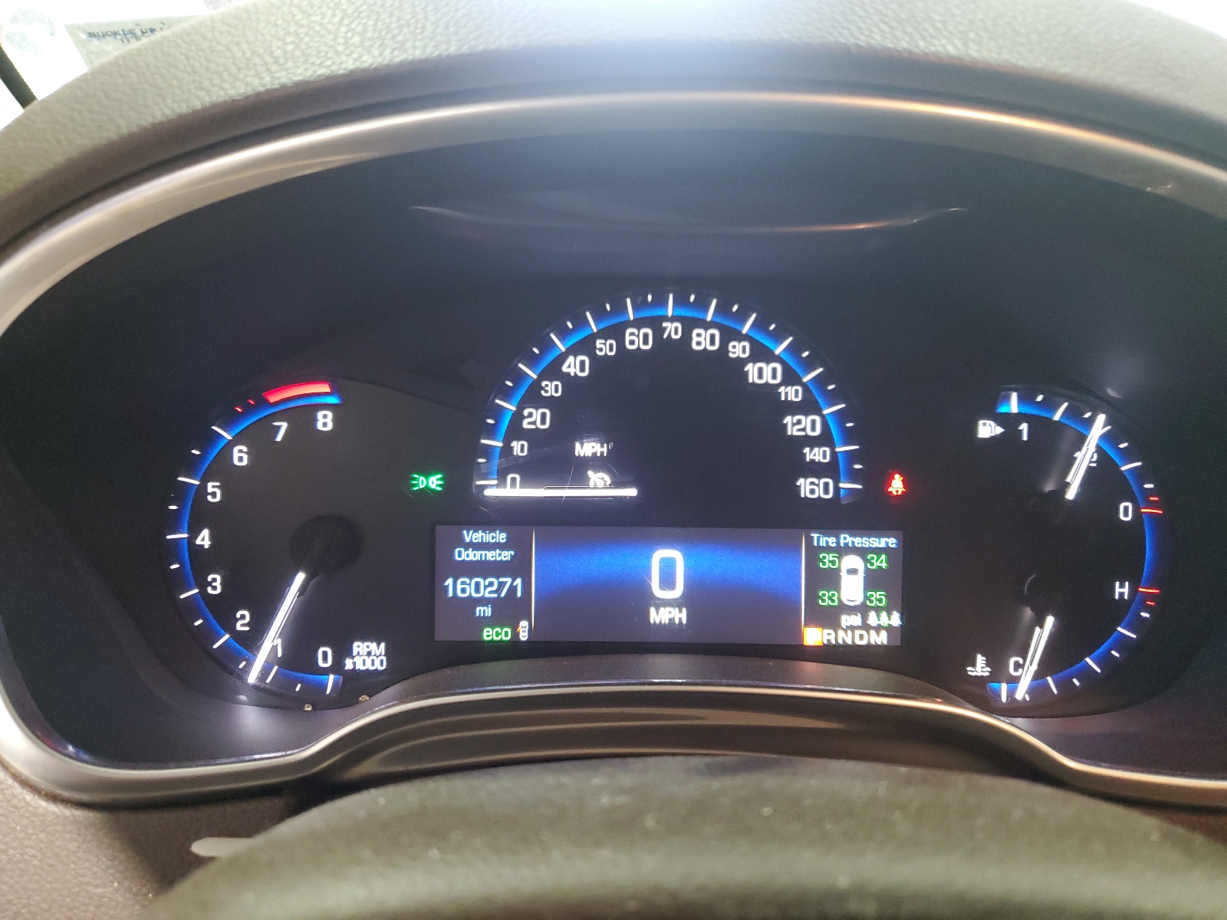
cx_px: 614
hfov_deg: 67.3
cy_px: 460
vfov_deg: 53.1
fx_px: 922
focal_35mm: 26
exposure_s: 1/24
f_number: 1.5
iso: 333
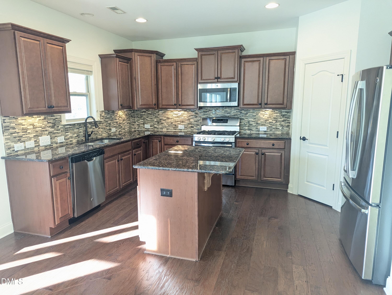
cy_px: 148
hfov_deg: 71.5
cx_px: 196
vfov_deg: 56.9
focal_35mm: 24
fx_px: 272
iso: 236
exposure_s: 1/60
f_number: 1.85
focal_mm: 6.81
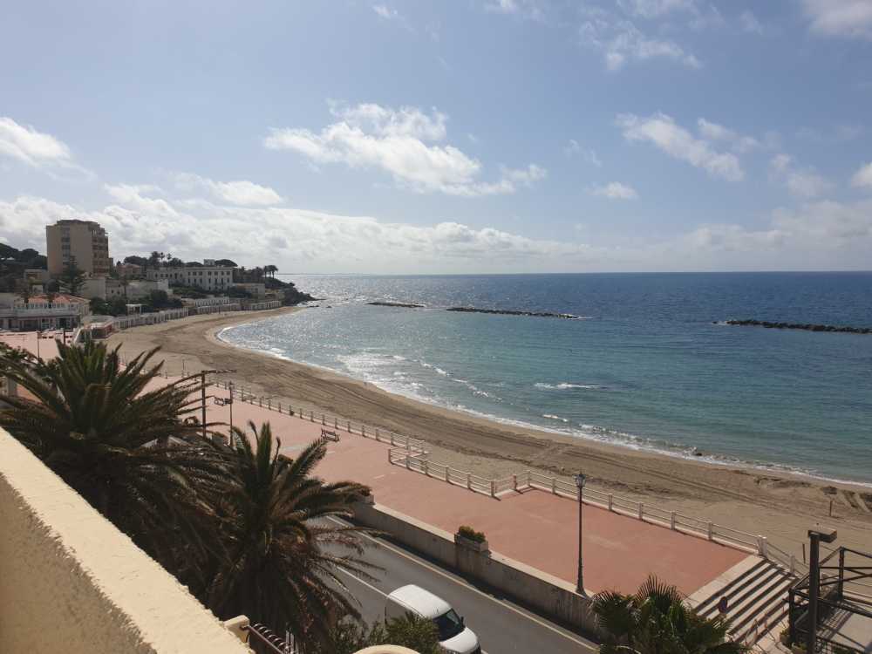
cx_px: 436
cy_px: 327
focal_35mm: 26
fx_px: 655
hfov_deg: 67.3
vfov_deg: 53.1
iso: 50
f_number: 2.4
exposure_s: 1/3968
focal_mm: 4.3
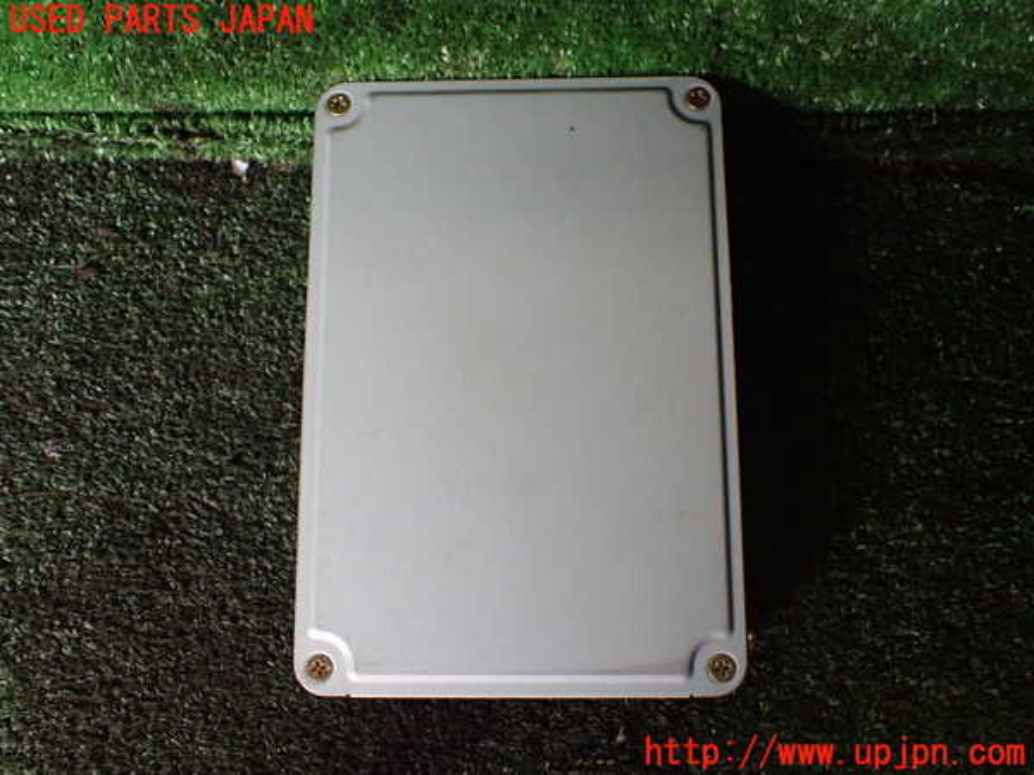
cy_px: 388
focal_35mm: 30
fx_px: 896
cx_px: 517
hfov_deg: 60.0
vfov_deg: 46.8
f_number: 2.3
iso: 800
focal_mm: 5.4
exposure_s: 1/100
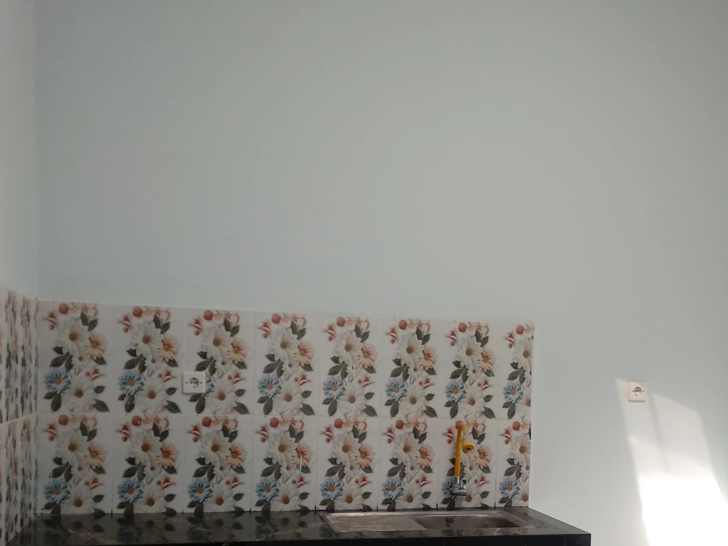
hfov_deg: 45.5
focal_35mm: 41
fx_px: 862
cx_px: 434
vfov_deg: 34.3
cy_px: 418
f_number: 2.2
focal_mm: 3.81
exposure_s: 1/50
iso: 125
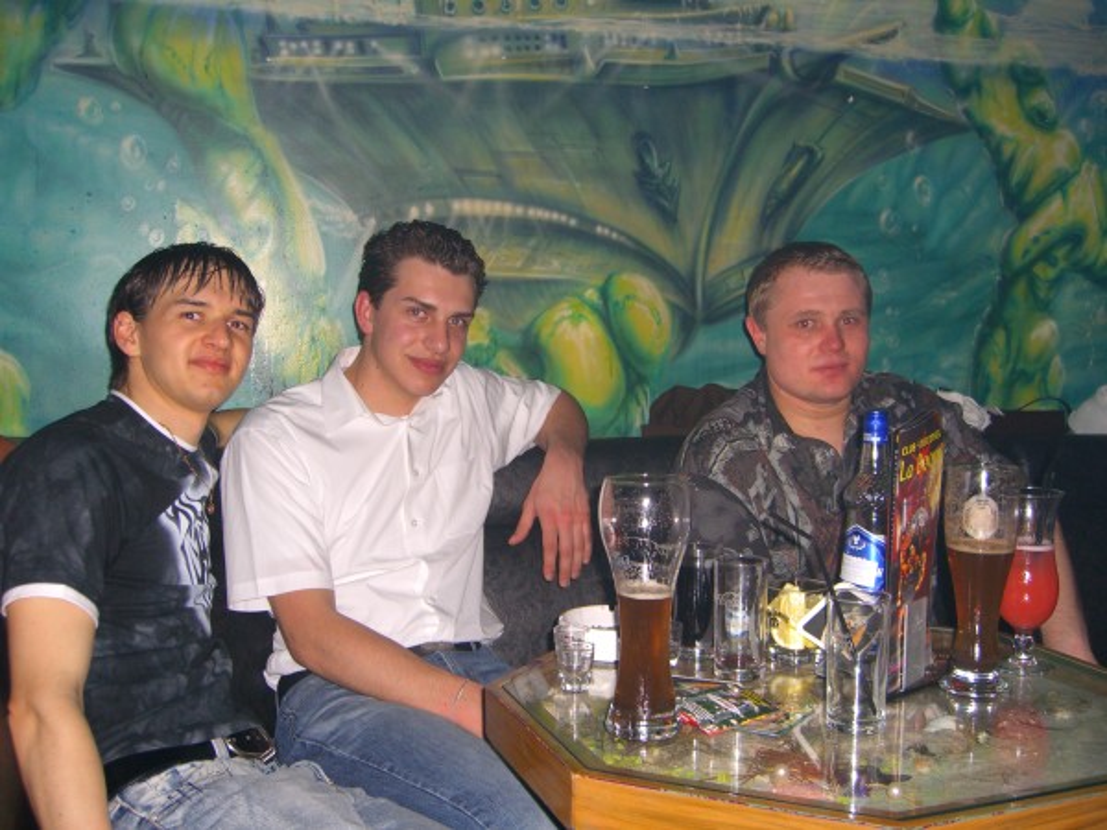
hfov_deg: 49.0
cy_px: 415
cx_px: 554
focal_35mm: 38
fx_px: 1215
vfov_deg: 37.7
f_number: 2.8
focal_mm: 7.9
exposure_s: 1/60
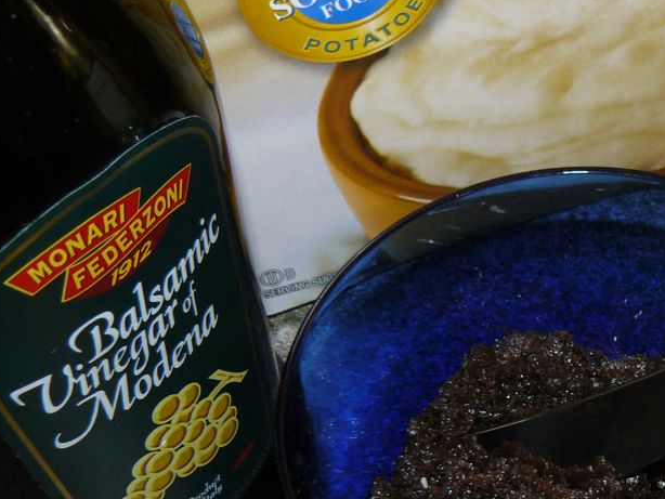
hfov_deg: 24.9
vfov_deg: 19.6
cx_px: 642
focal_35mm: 75
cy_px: 308
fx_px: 1441
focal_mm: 6
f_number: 4
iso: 100
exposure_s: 1/30
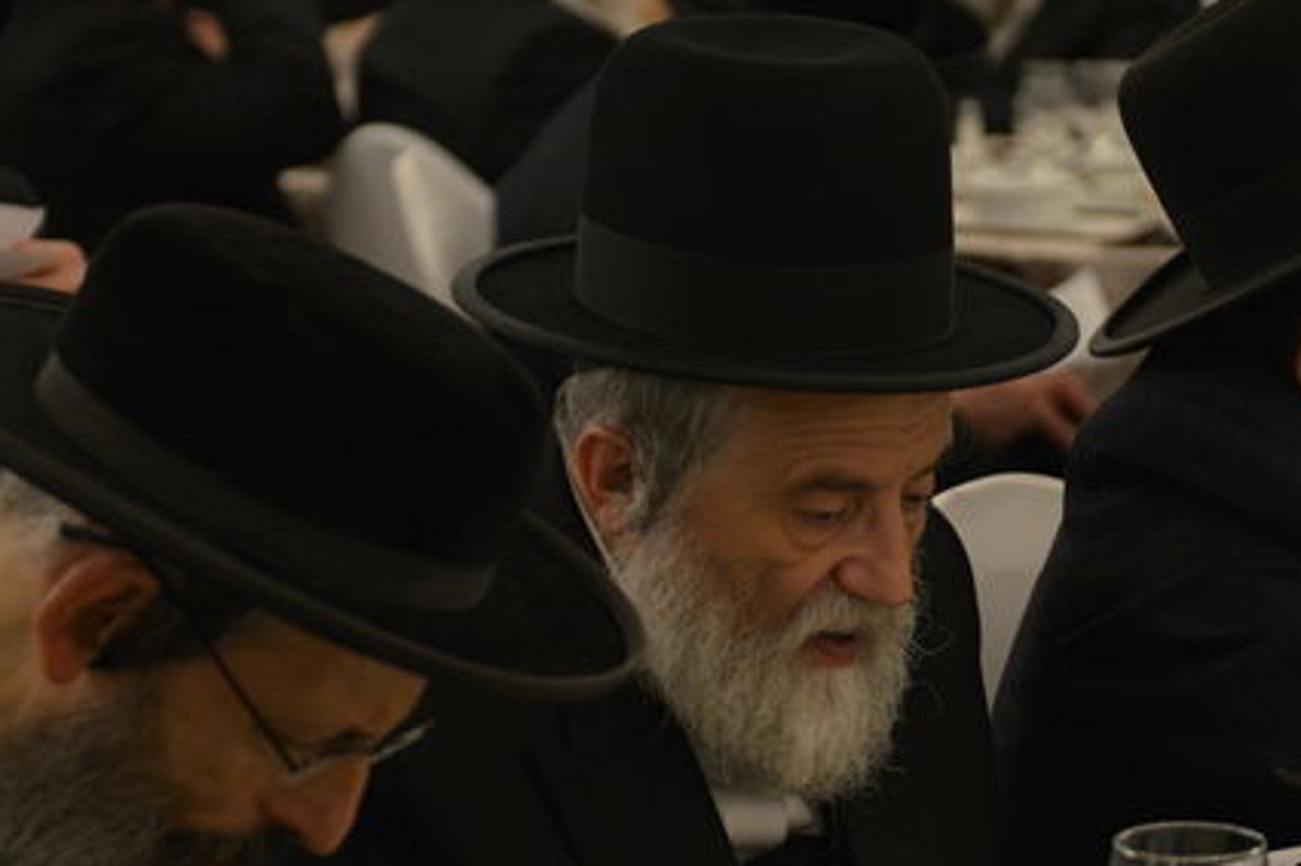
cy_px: 623
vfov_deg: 10.1
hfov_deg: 15.2
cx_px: 875
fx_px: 4877
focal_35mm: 135
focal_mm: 56
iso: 1000
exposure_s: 1/125
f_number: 2.8
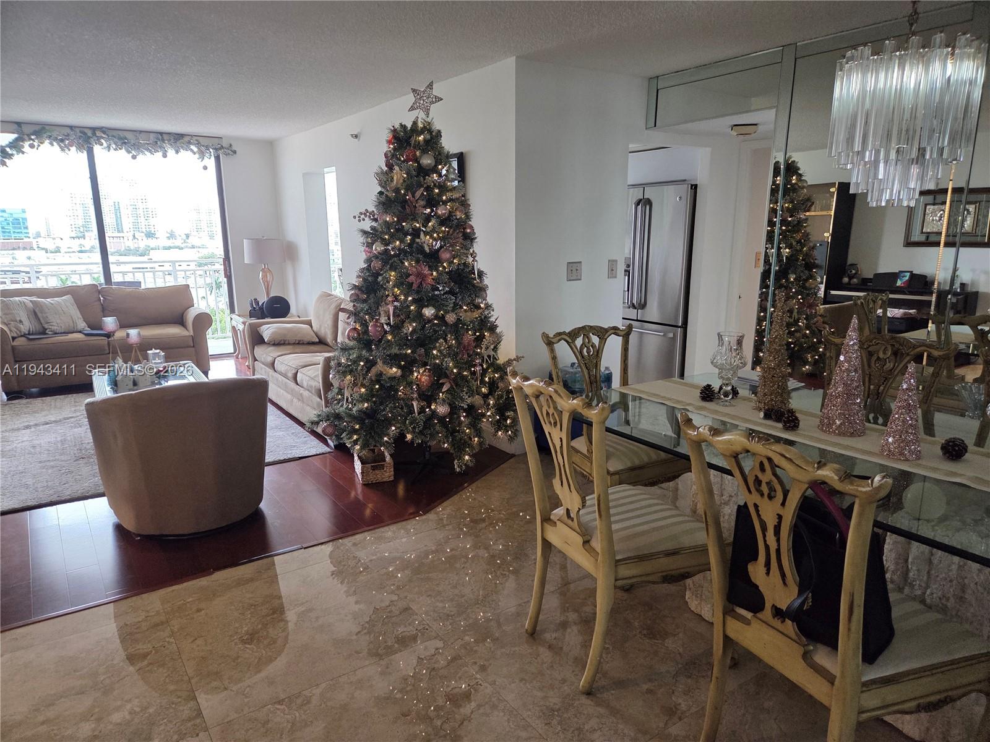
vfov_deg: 58.9
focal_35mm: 23
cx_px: 495
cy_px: 371
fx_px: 658
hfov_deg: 73.9
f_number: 1.8
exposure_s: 1/120
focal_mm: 5.4
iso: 320
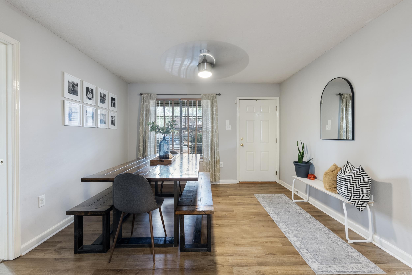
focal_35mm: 16
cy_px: 138
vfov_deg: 73.8
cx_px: 206
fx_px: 183
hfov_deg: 96.7
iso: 640
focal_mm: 16
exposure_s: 1/1.25
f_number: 9
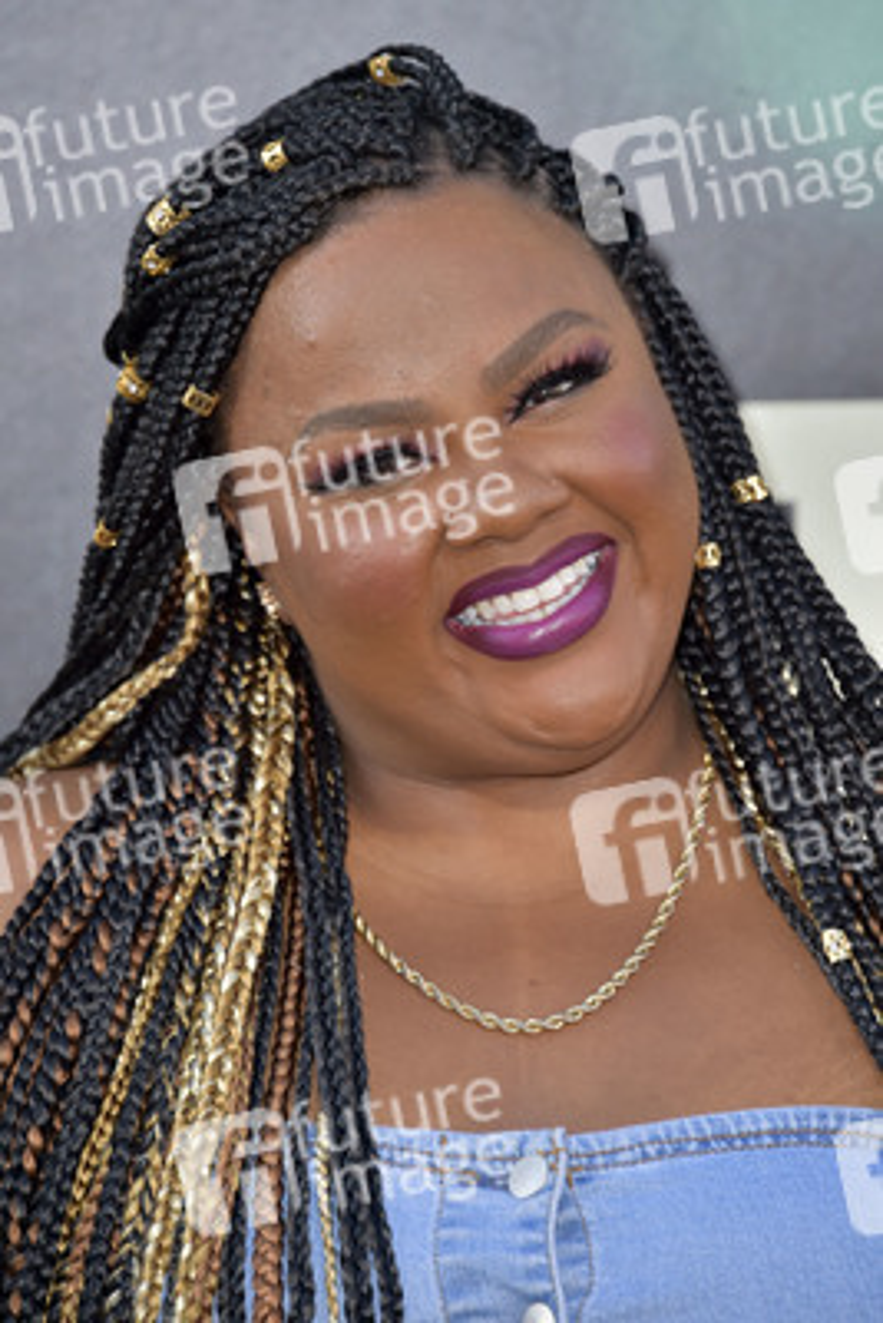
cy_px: 662
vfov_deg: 8.2
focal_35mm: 250
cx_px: 442
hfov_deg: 5.5
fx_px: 9189
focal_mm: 250
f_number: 7.1
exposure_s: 1/250
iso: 320
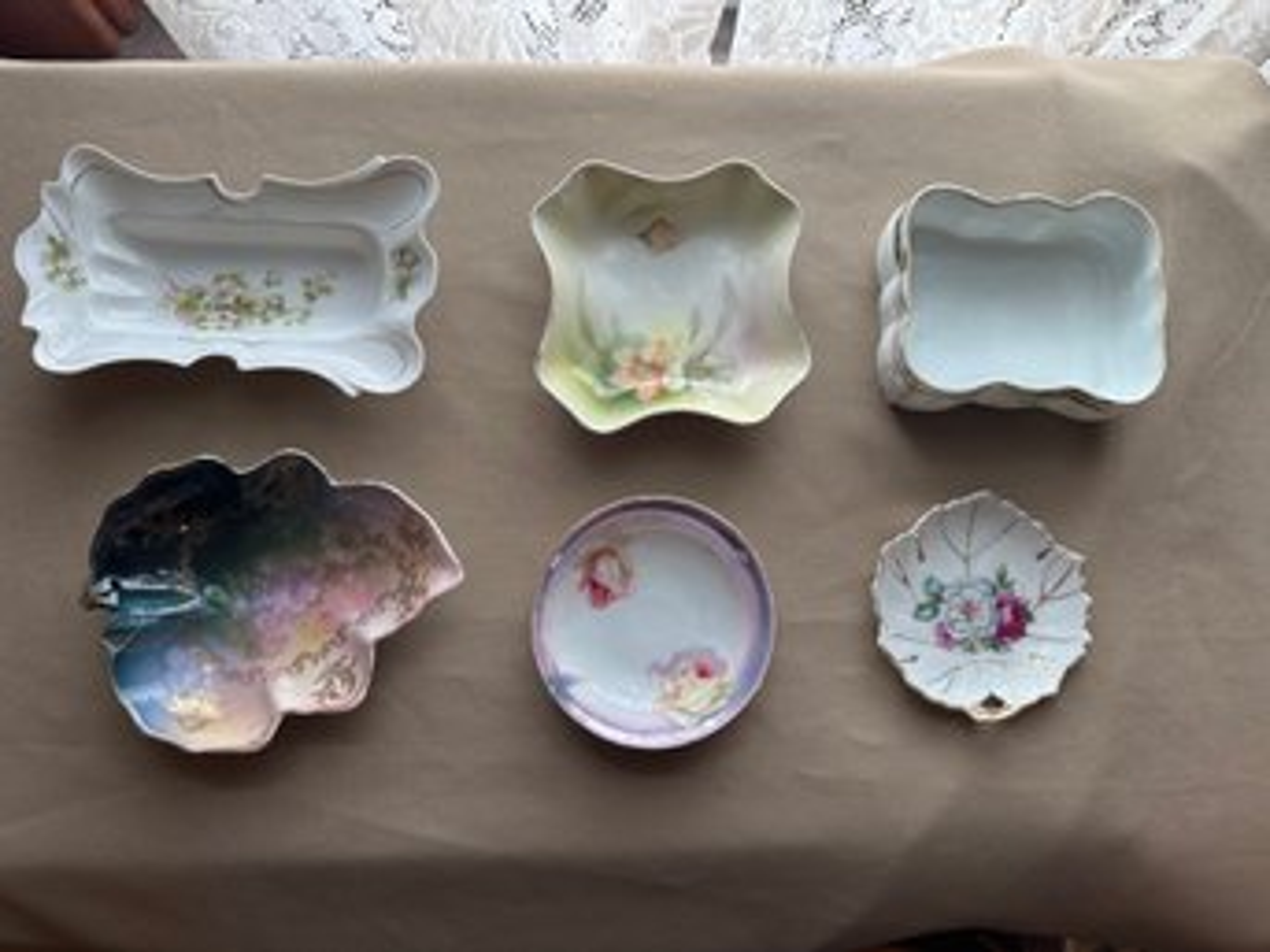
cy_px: 476
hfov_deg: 71.6
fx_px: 880
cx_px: 635
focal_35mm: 24
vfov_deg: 56.8
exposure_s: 1/121
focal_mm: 6.86
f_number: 1.78
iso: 64
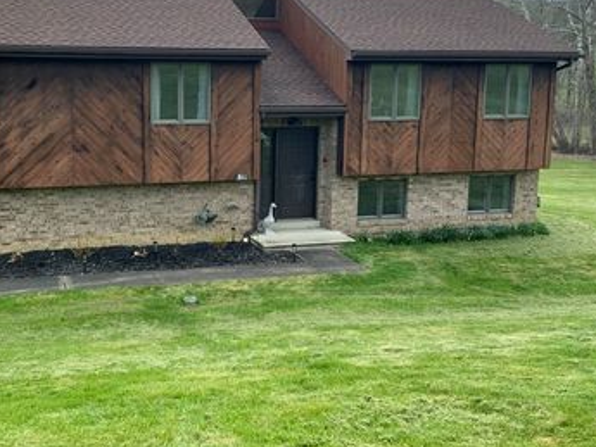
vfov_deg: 34.2
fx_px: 723
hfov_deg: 44.4
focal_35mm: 42
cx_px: 223
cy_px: 167
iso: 16
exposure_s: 1/613
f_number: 1.8
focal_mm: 3
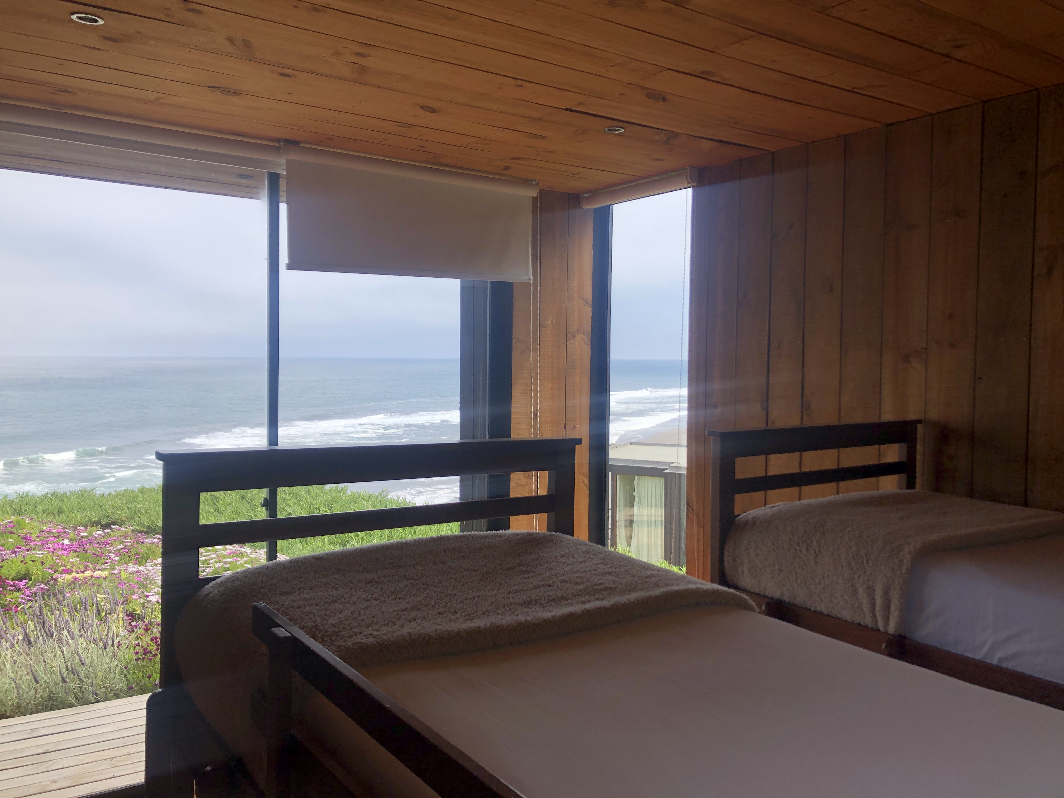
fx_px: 861
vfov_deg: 49.7
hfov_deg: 63.4
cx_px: 532
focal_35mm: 28
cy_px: 399
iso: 20
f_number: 1.8
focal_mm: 3.99
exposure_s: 1/889
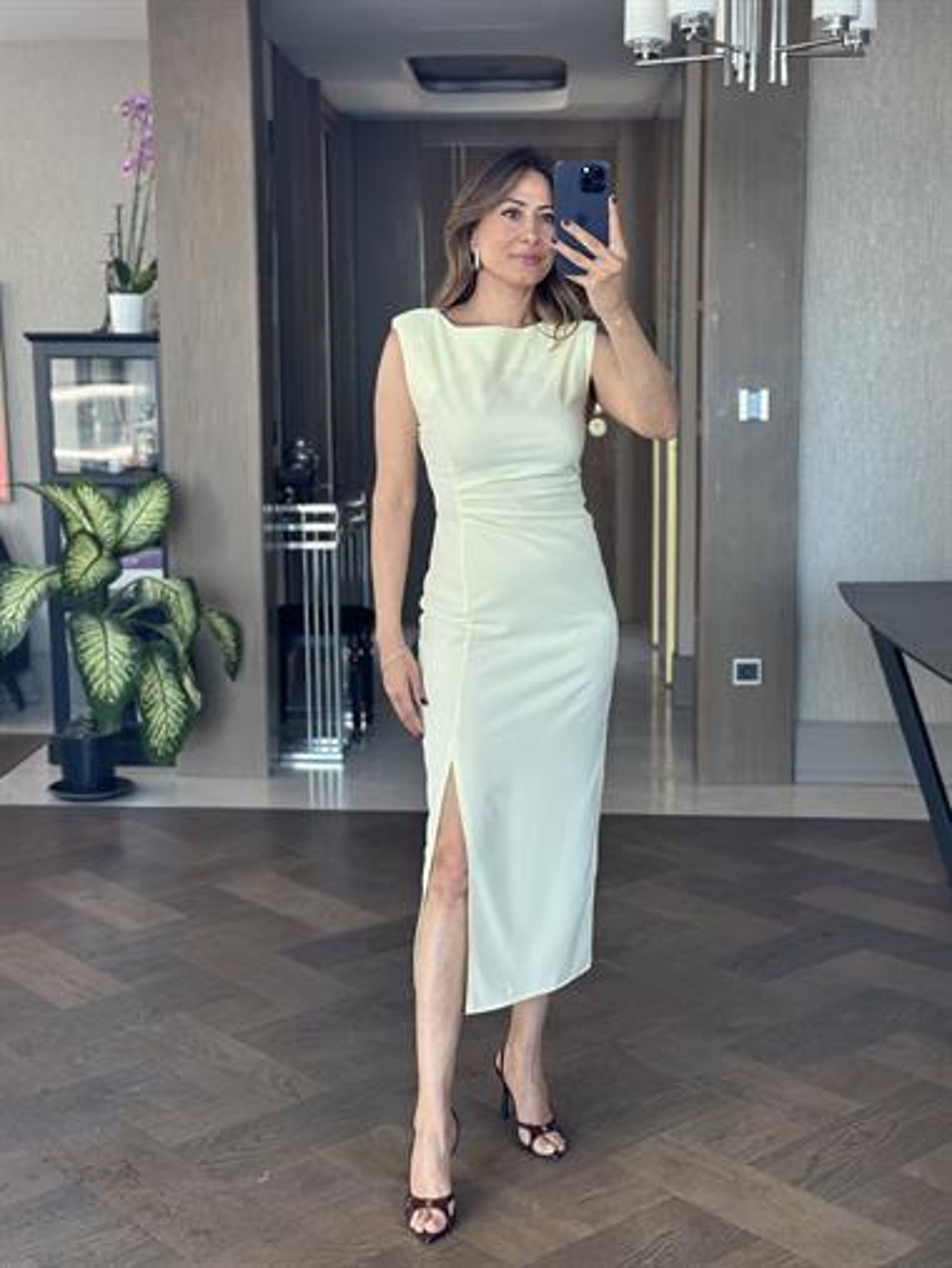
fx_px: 1759
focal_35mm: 48
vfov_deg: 39.6
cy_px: 634
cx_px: 476
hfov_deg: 30.3
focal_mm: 6.86
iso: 125
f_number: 1.78
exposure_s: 1/120
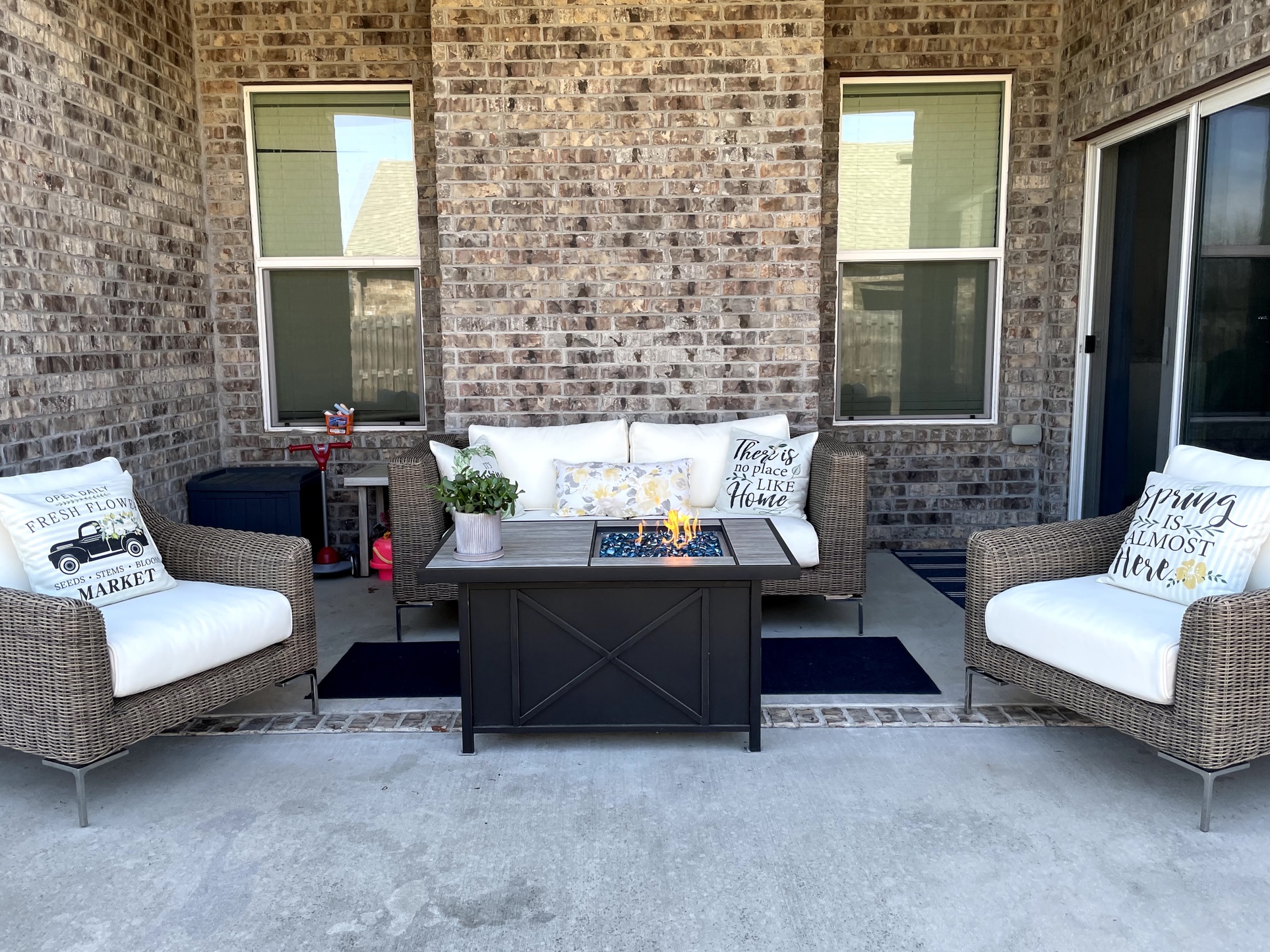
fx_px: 990
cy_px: 485
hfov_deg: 65.3
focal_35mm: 27
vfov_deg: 51.3
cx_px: 616
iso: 32
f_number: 1.6
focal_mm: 4.2
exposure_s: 1/285
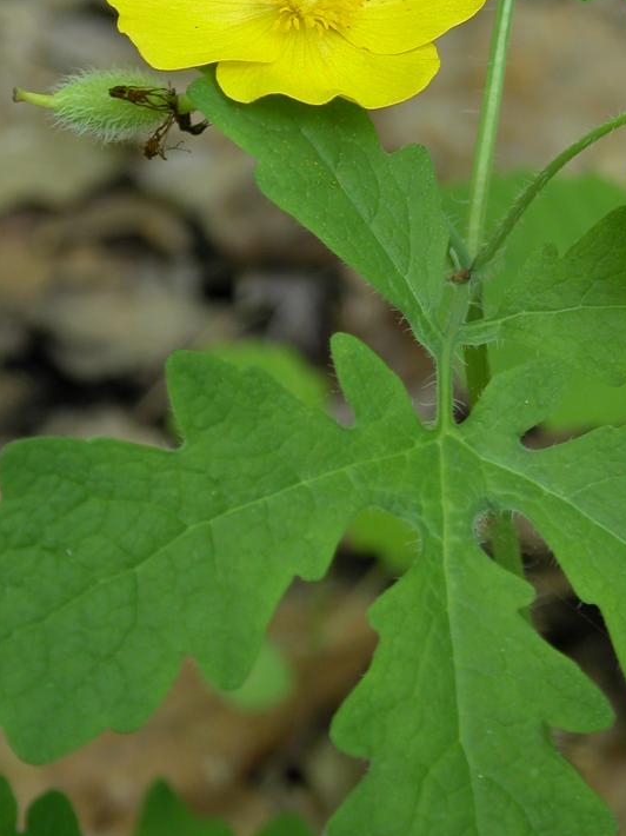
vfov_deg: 7.4
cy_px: 256
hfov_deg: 5.6
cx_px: 468
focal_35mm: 267
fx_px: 6442
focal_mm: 37.7
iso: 100
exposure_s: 1/27.1
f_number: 3.9
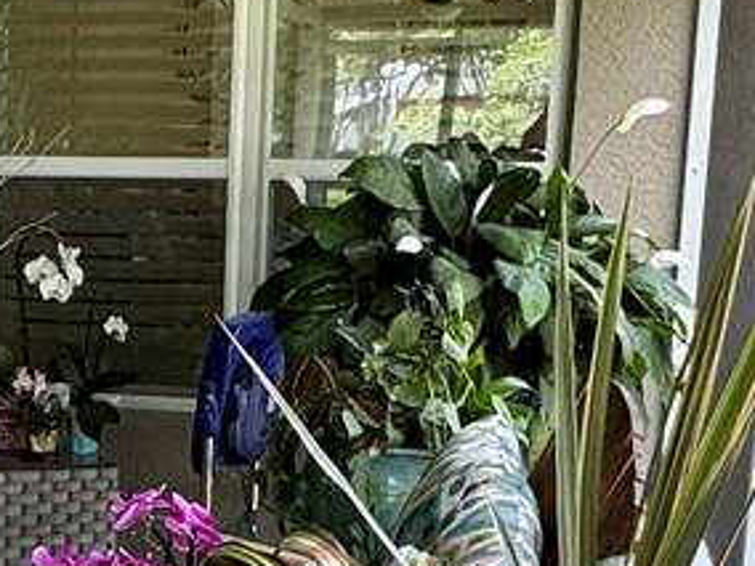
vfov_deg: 18.6
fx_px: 1723
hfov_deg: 23.2
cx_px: -74
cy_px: 409
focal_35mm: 79
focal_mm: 2.22
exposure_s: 1/99
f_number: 2.2
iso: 160
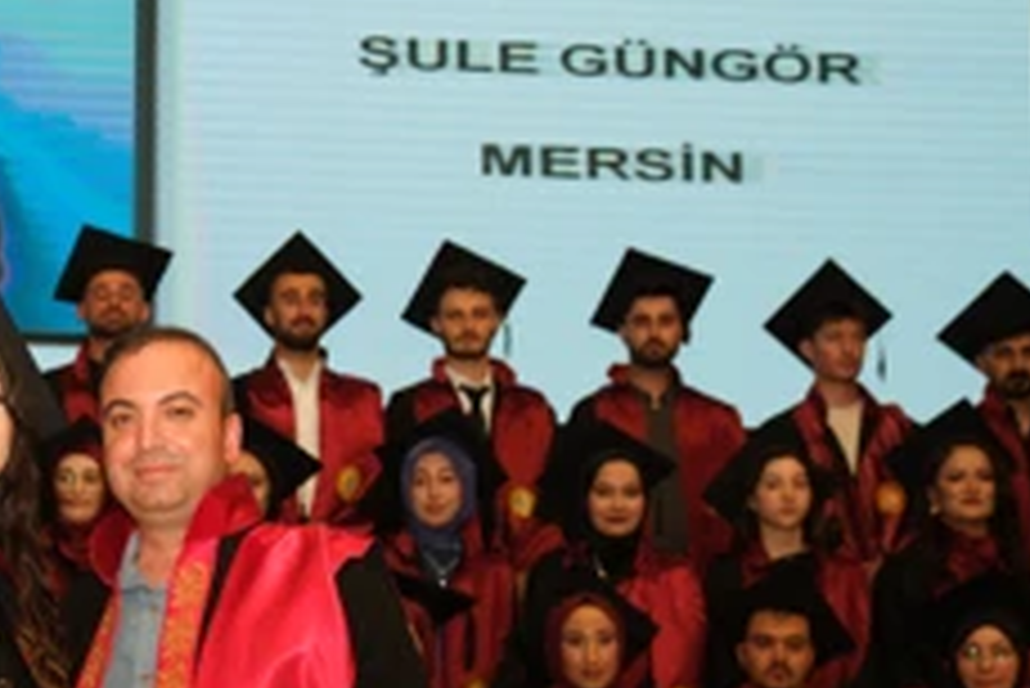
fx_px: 2033
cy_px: 474
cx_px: 76
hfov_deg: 27.3
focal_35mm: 71
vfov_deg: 19.1
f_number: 2.8
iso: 1250
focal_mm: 24.9
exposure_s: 1/160
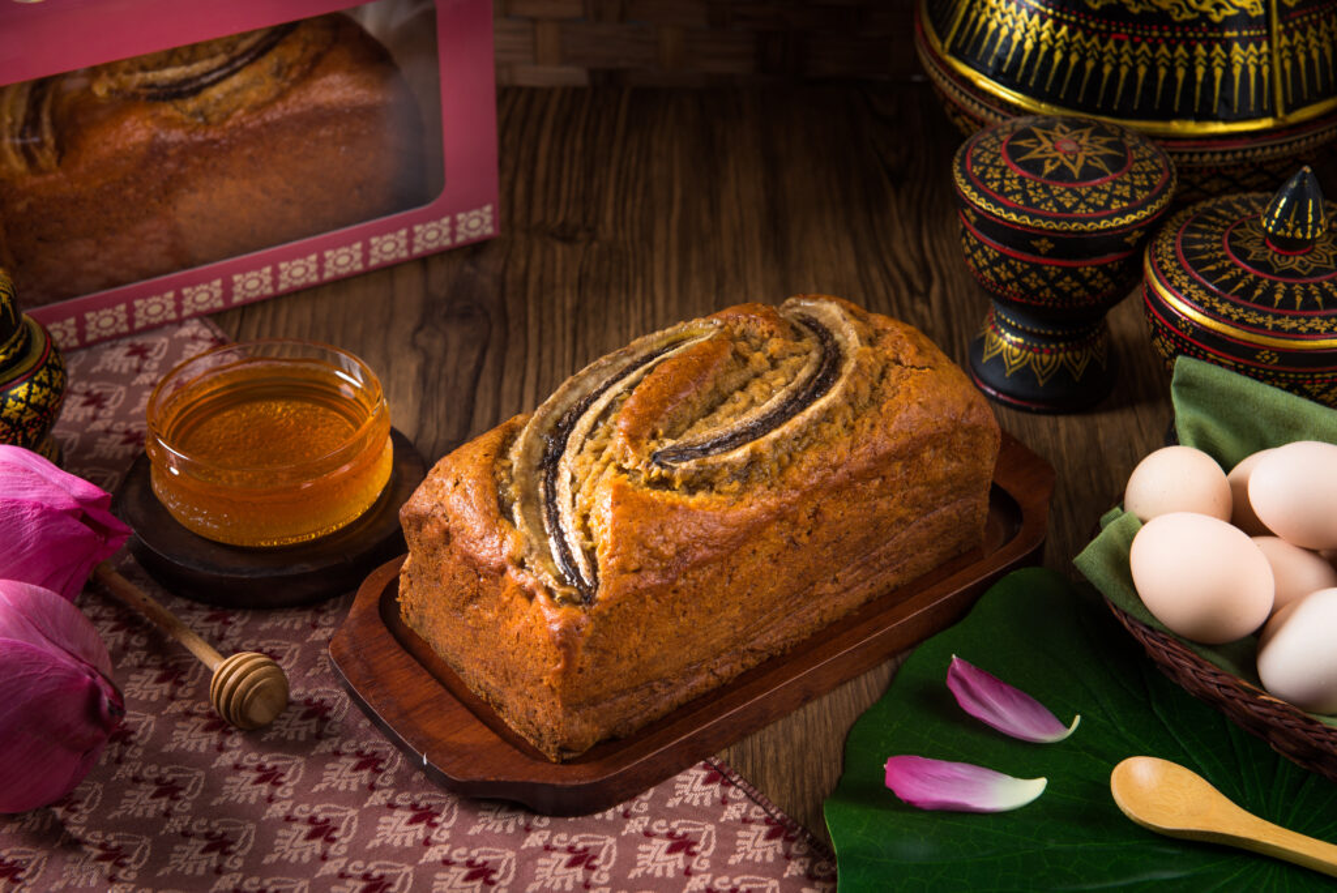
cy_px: 446
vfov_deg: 20.6
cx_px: 668
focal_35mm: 66
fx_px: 2452
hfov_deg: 30.5
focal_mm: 66
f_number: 8
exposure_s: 1/100
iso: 100
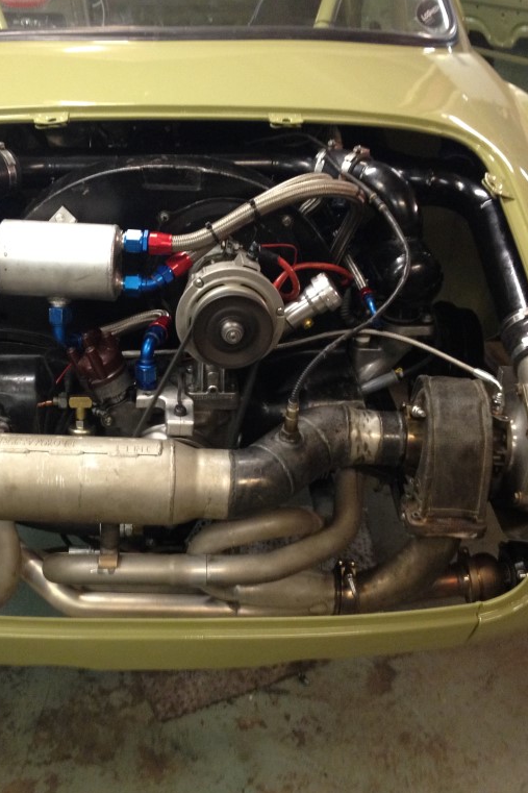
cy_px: 399
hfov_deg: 27.4
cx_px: 178
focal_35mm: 49
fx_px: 1078
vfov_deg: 40.4
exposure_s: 1/20
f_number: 2.4
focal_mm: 4.28
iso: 200
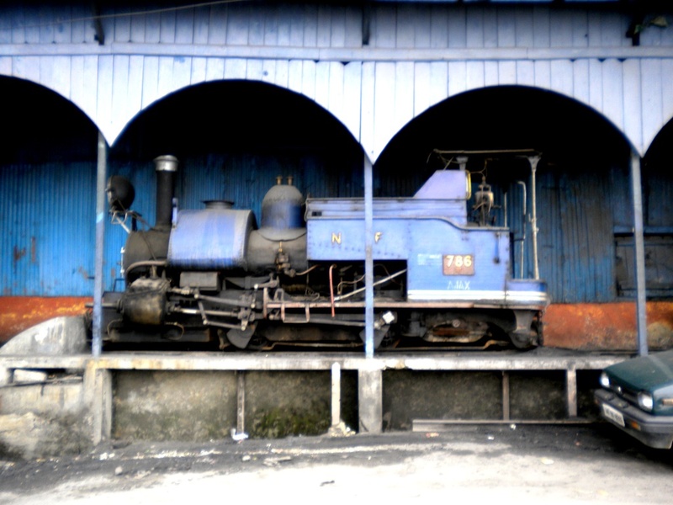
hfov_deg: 52.6
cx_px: 336
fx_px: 680
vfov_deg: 40.7
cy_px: 252
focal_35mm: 35
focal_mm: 6.3
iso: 100
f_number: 3.1
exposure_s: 1/46
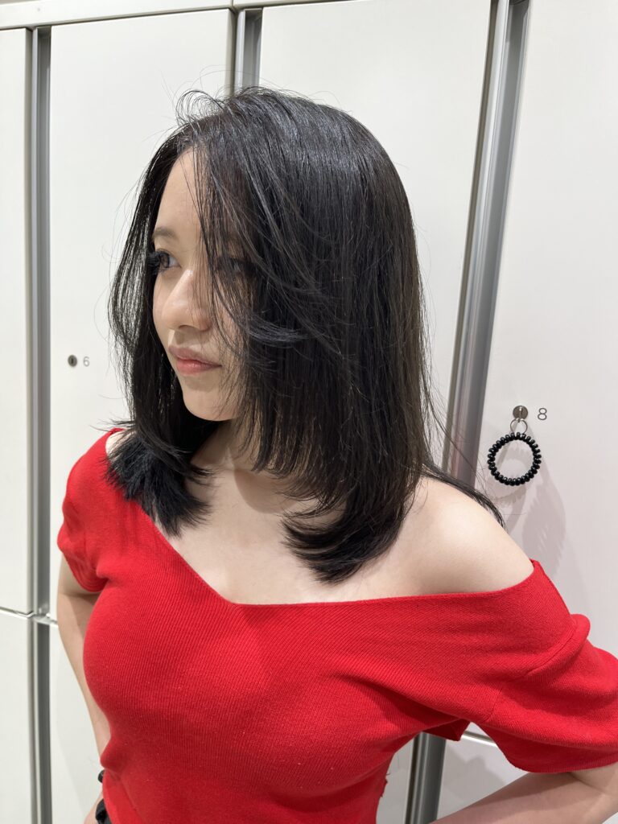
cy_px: 412
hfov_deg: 53.1
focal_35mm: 26
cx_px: 309
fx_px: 619
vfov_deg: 67.3
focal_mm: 5.1
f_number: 1.6
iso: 80
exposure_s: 1/100
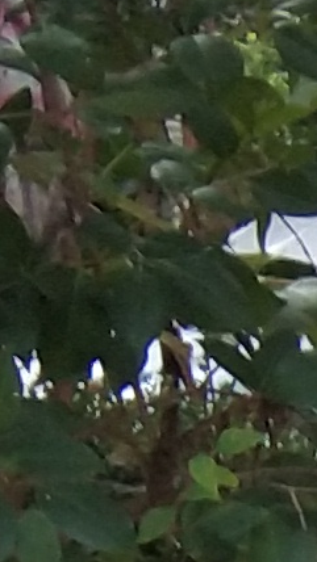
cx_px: 1872
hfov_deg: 3.3
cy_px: 1677
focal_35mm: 328
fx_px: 4898
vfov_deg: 6.1
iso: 50
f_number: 2.2
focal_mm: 3.69
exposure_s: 1/105
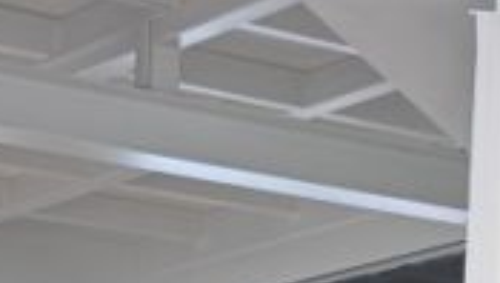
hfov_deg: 9.7
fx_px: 2376
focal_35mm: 179
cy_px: 597
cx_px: 1420
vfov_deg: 6.6
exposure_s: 1/50
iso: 160
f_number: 1.78
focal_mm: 6.76
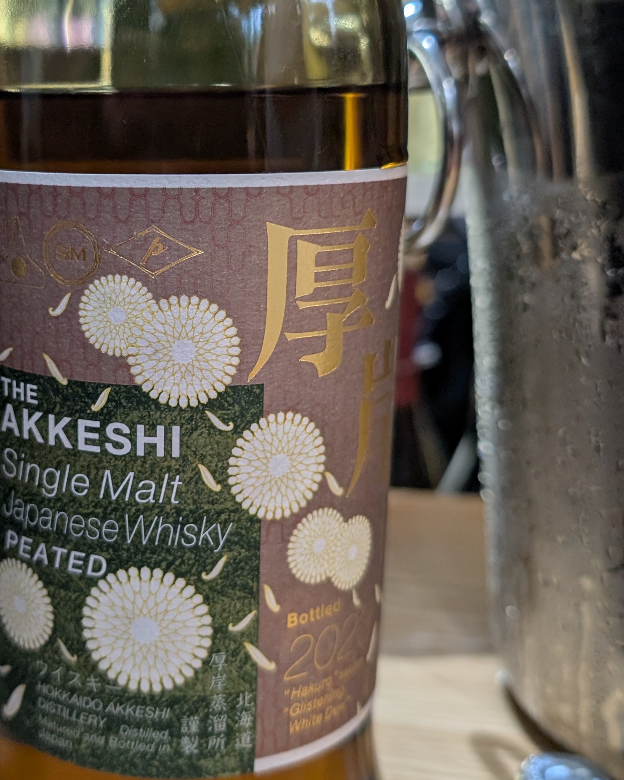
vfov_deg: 40.1
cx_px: 149
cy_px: 310
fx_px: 1062
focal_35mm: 46
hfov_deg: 32.1
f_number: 1.68
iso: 193
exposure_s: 1/100
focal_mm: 6.9
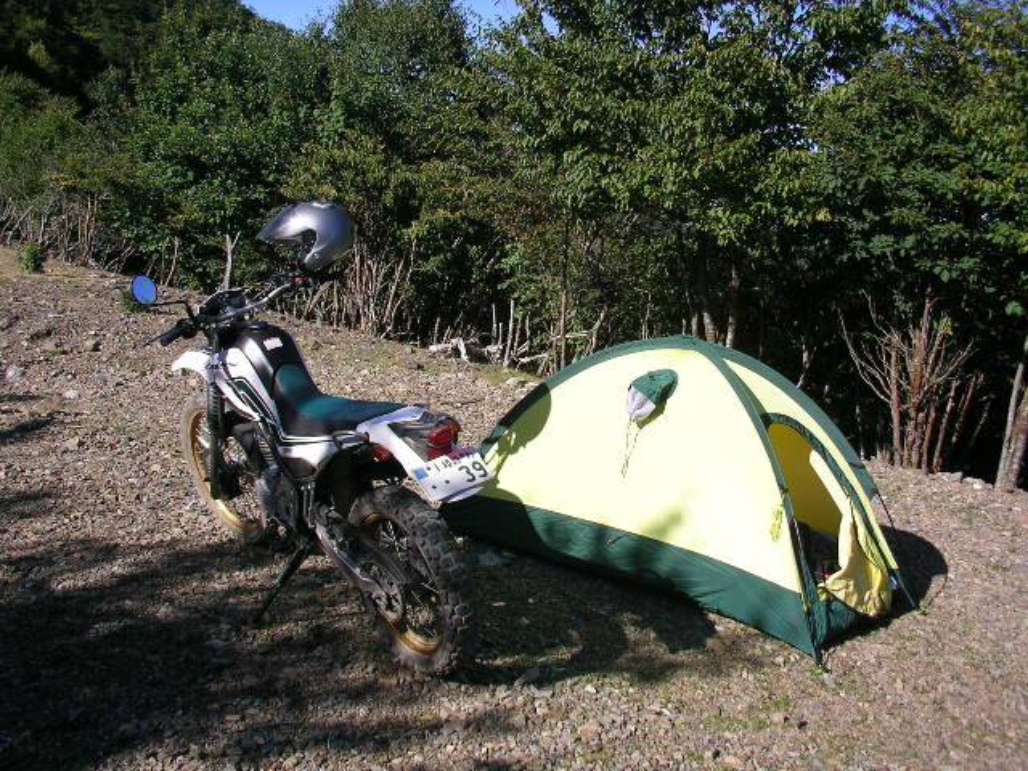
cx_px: 514
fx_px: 1099
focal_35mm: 37
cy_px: 386
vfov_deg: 38.7
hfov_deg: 50.1
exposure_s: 1/640
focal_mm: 5.7
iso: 50
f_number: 6.9
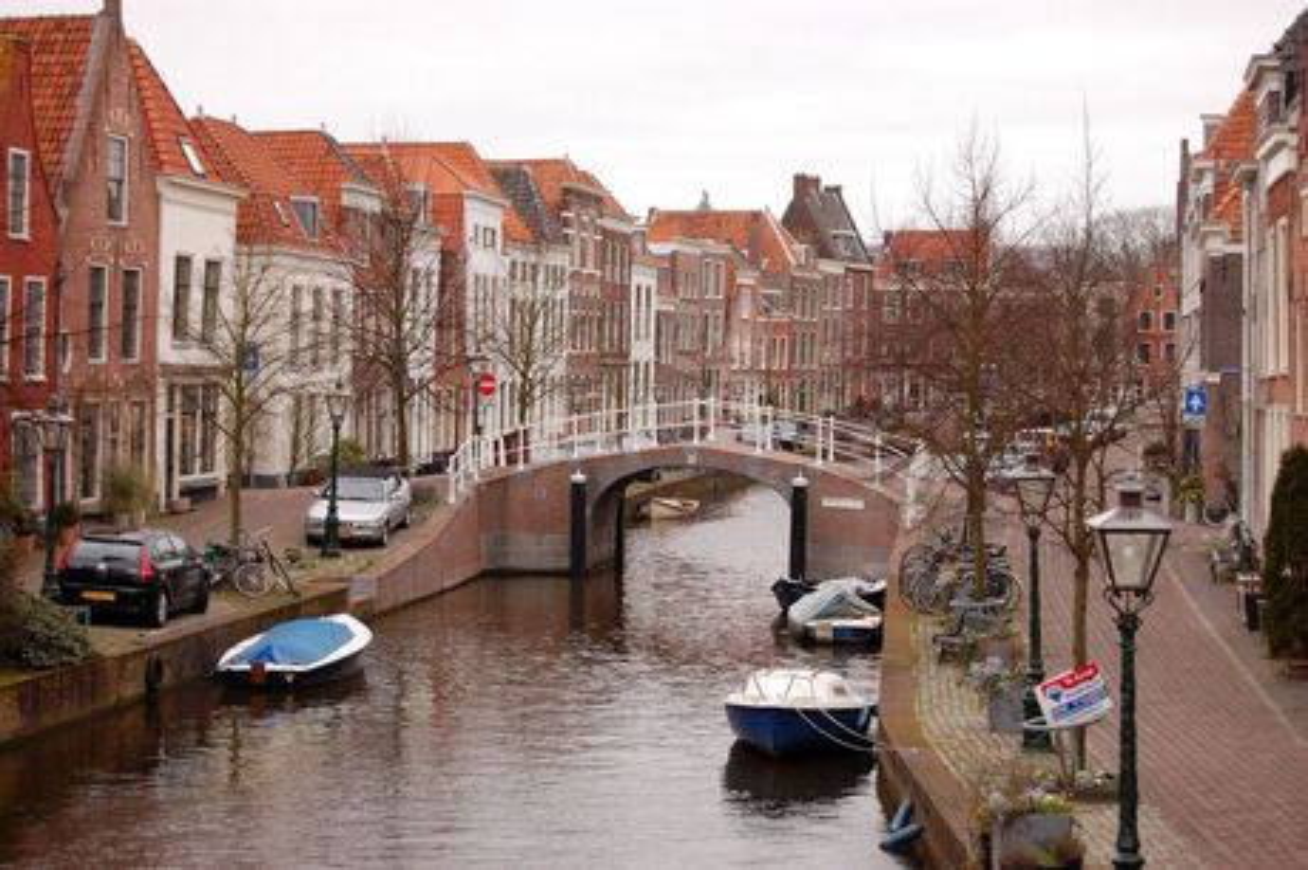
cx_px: 654
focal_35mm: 82
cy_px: 435
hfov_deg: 24.6
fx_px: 2995
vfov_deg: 16.5
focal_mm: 55
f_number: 5.6
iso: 200
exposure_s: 1/200
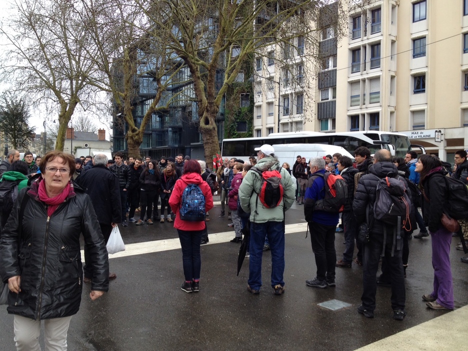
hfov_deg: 52.6
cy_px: 176
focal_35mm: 35
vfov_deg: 40.7
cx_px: 234
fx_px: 473
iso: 50
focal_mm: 4.28
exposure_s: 1/191
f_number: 2.4
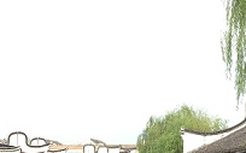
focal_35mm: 74
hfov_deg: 27.0
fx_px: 496
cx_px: 29
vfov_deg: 16.8
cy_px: 182
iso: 32
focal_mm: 4.15
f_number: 2.2
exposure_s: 1/341
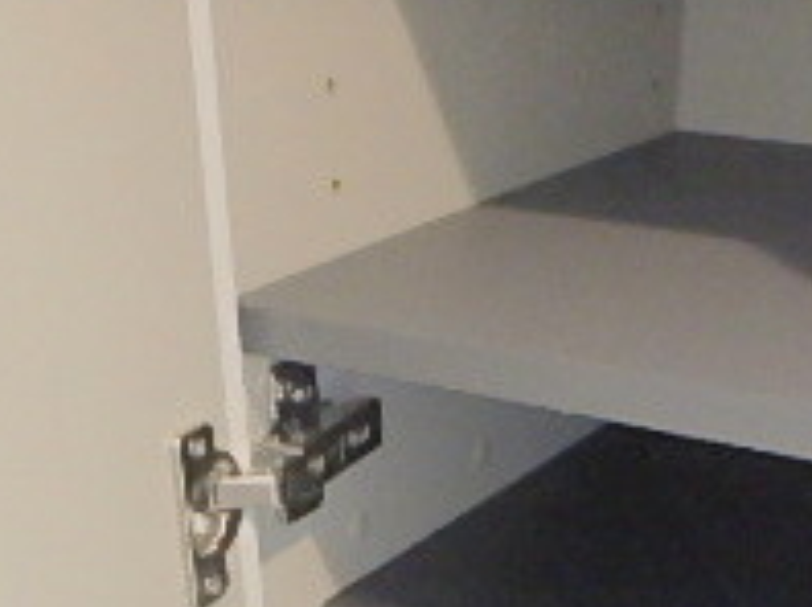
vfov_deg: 18.6
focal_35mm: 68
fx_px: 1593
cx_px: 504
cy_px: 956
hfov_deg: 28.5
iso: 800
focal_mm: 3.7
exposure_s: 1/30
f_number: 3.5
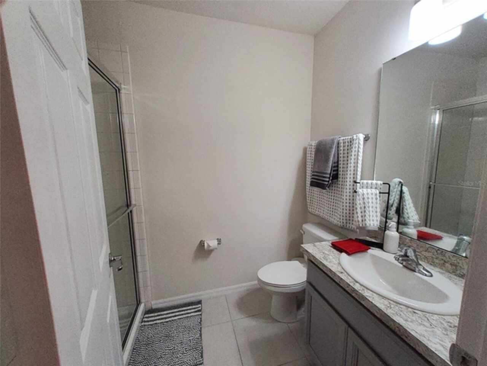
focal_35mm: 13
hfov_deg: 106.2
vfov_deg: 89.9
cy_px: 183
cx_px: 244
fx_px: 183
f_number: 2.2
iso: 200
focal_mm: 1.13
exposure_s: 1/50
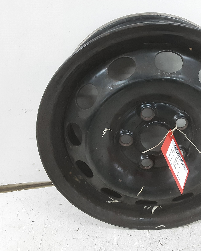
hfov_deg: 40.1
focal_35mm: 36
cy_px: 126
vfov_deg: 50.3
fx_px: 268
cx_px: 148
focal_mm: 2.91
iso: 200
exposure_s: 1/25
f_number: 1.9
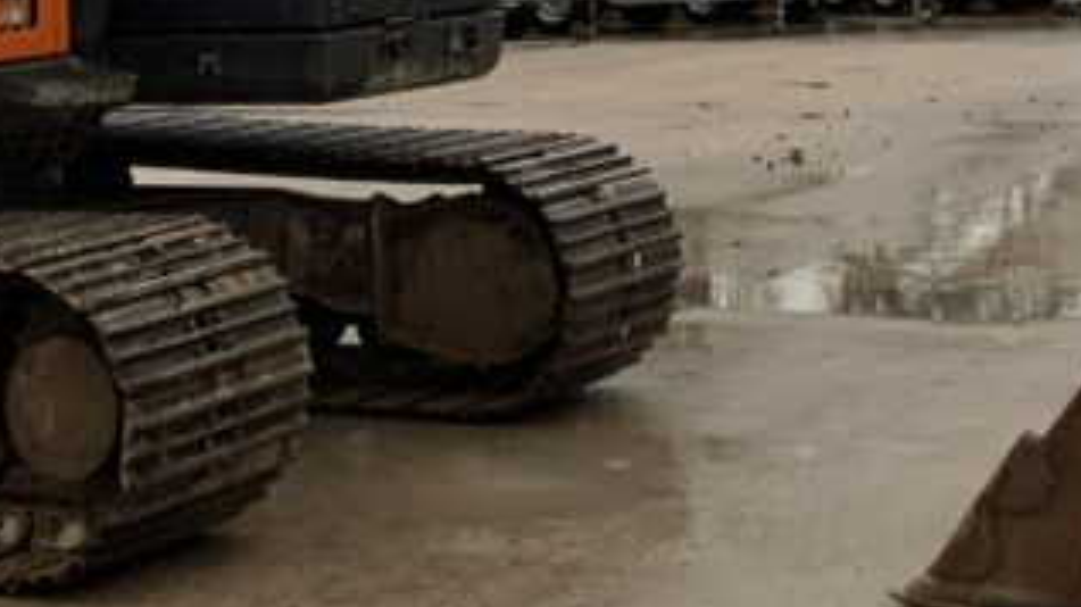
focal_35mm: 102
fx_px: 2922
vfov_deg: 11.1
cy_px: -471
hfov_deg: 21.0
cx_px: 522
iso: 32
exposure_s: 1/122
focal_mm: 3
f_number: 1.8
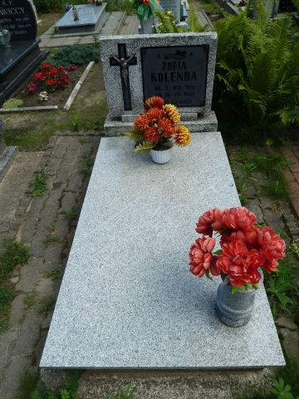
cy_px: 200
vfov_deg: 69.4
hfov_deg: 54.9
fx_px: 288
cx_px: 150
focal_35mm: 25
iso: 80
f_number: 4
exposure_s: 1/320
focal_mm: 4.1
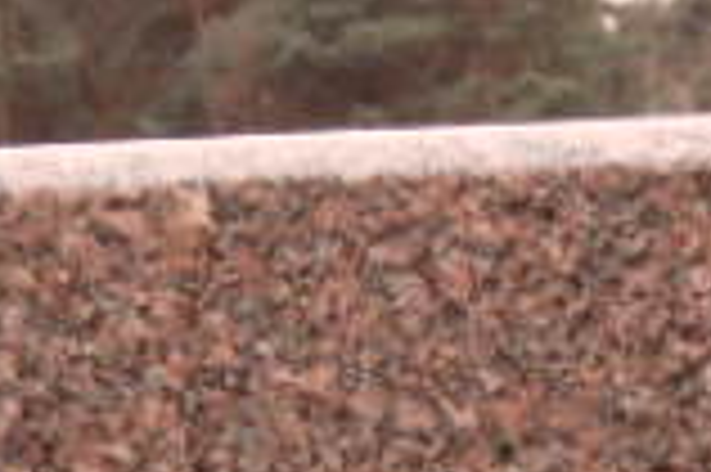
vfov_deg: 6.0
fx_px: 4262
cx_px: 310
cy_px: 1254
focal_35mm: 216
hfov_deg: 9.5
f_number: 3.4
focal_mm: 5.3
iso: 80
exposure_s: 1/125
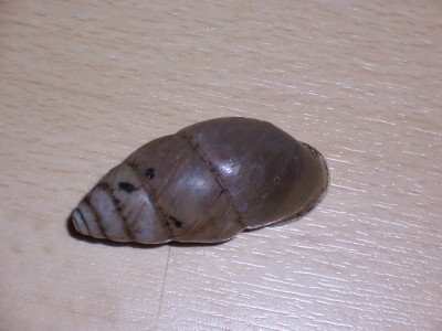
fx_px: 1685
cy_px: 166
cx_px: 221
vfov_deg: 11.2
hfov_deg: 14.9
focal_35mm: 132
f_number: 4.8
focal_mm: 22
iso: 80
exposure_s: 1/125
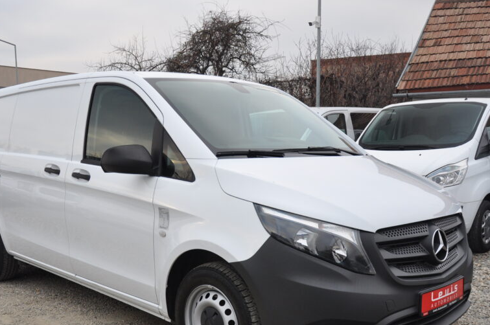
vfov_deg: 31.2
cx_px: 231
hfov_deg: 45.8
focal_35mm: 43
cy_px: 199
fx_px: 580
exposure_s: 1/100
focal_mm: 21
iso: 400
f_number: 5
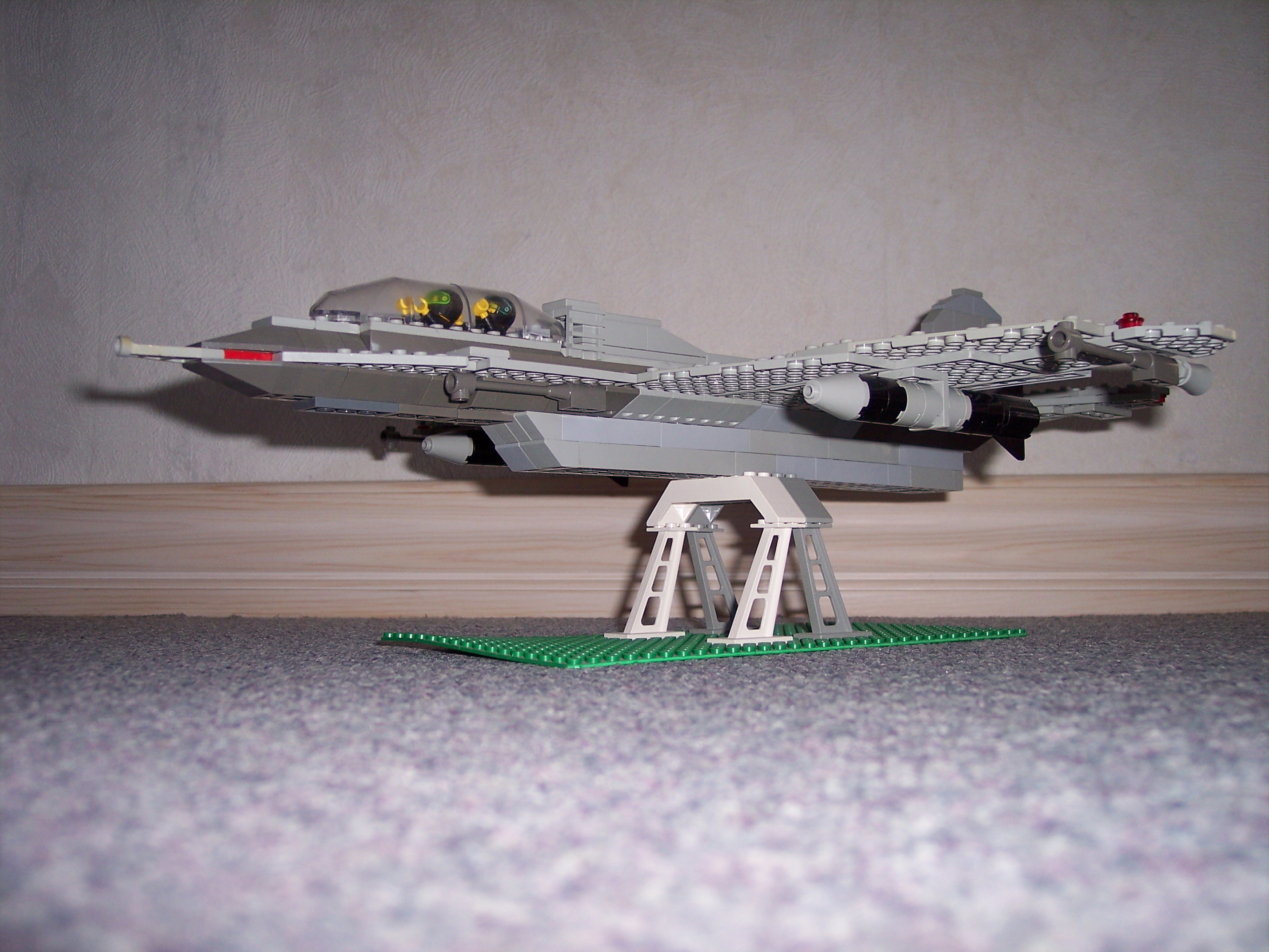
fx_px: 1430
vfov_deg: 36.8
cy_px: 476
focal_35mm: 39
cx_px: 634
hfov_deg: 47.9
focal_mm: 8
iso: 100
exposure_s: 1/60
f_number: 2.8
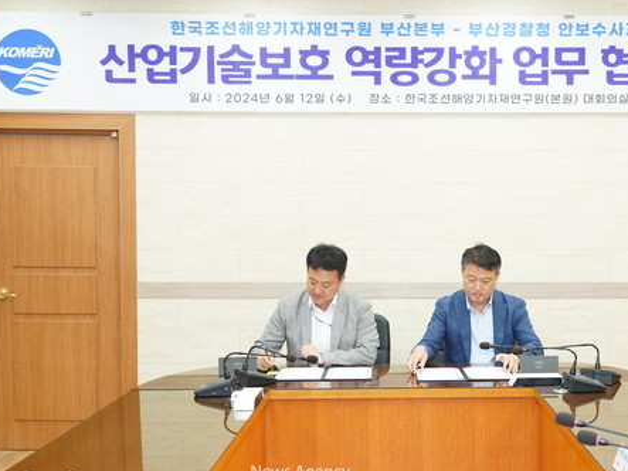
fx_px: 780
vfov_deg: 33.6
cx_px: 405
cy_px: 258
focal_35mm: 43
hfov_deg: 43.4
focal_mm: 33
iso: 2500
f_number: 5
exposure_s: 1/200
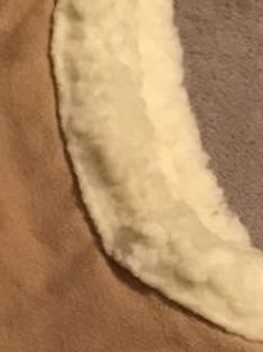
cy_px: 516
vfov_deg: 14.9
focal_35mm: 124
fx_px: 1259
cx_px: -241
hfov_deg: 11.0
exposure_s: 1/6
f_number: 1.8
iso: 80
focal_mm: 3.99
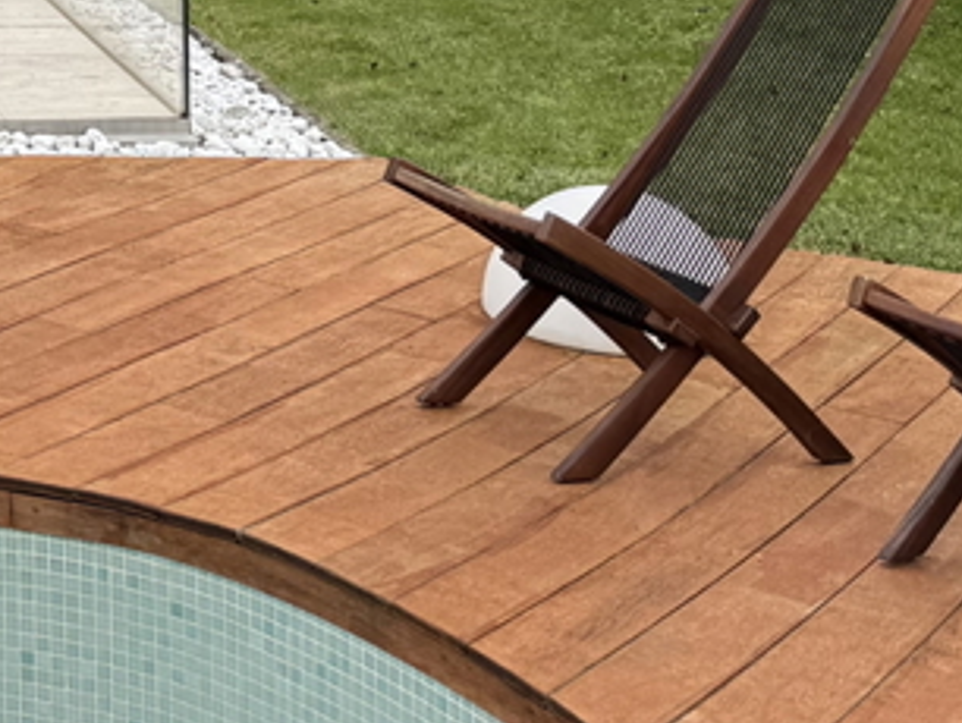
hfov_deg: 19.2
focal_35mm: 94
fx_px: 2614
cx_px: -311
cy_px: -588
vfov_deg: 14.0
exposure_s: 1/868
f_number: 1.78
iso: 80
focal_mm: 6.76
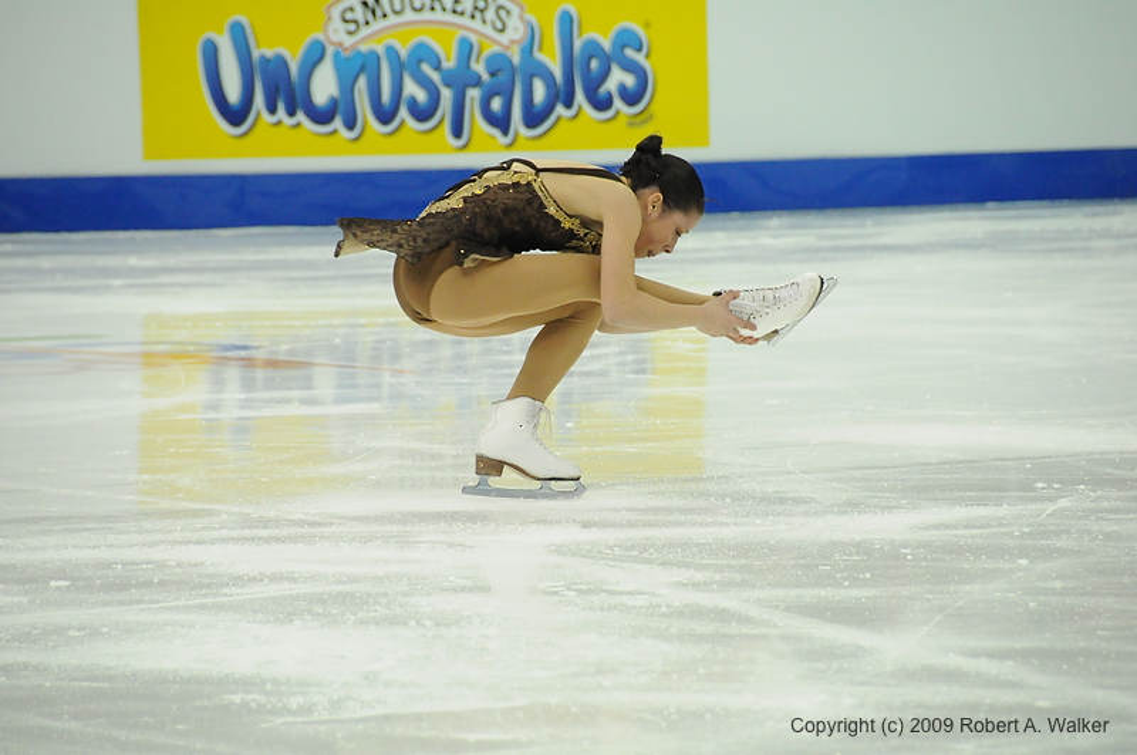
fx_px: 9462
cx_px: 568
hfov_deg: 6.9
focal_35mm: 300
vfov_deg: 4.6
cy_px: 378
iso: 3200
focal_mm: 200
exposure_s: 1/640
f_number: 5.6
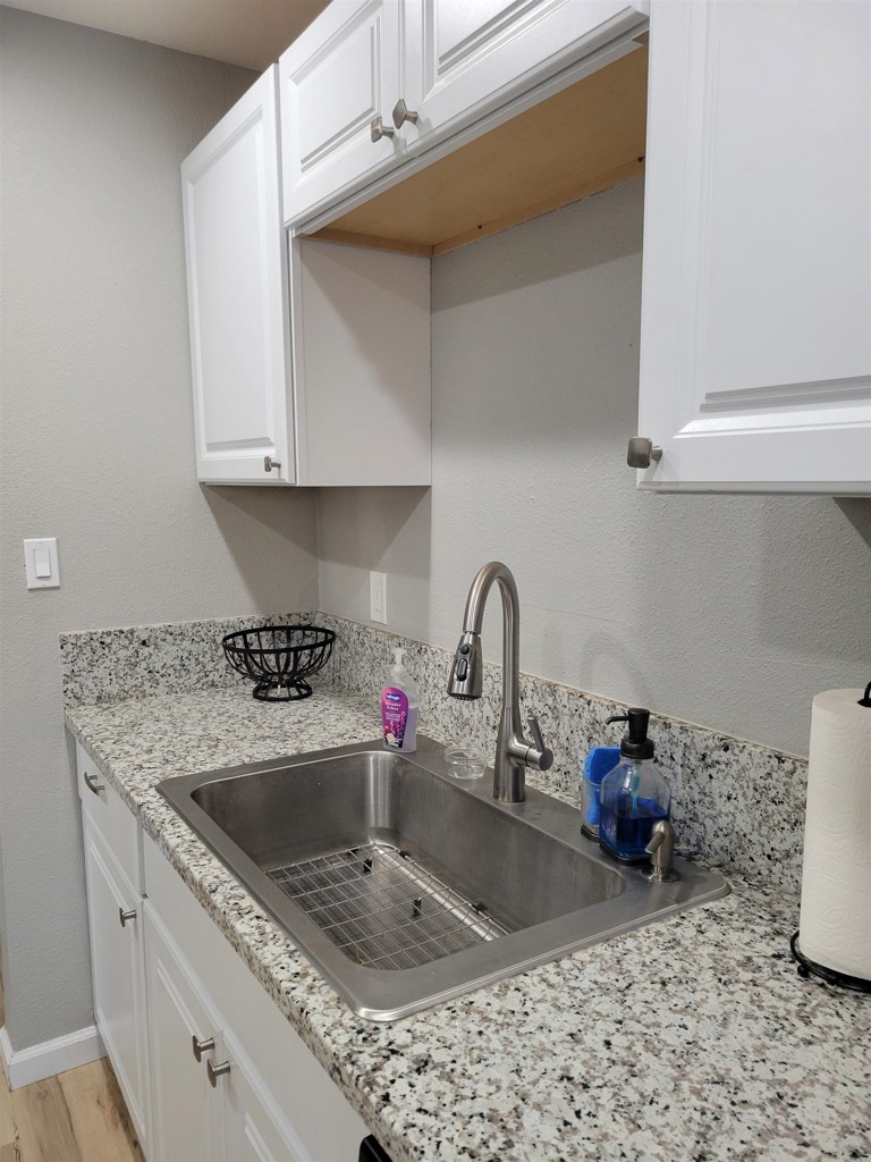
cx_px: 436
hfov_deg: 53.1
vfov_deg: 67.3
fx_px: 872
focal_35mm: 26
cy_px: 581
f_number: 1.8
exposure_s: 1/120
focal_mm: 5.4
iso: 200
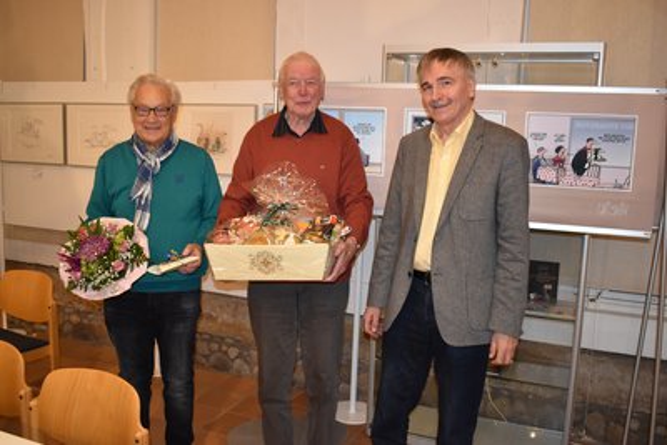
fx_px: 639
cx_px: 334
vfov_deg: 38.4
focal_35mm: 34
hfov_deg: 55.1
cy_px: 222
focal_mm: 23
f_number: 3.8
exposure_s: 1/60
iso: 900
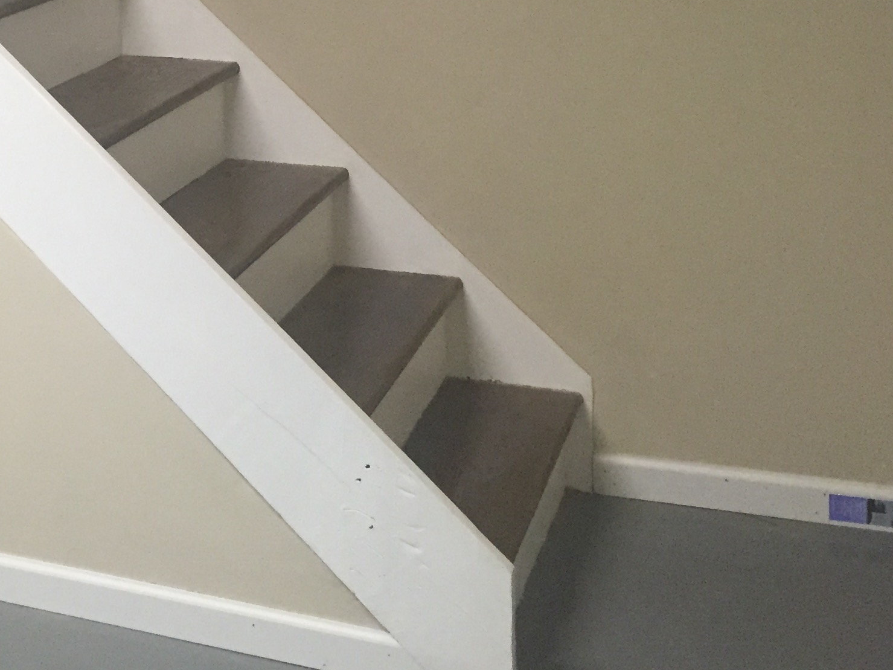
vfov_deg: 22.1
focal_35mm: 64
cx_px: 92
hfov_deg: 29.1
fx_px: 1651
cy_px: 11
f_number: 2.2
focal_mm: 4.15
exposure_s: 1/30
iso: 250
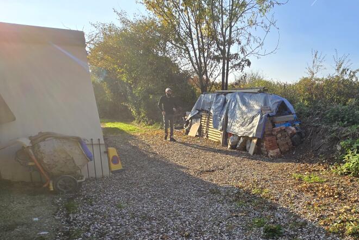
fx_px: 209
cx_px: 252
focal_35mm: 21
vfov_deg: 56.5
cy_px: 181
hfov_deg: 77.3
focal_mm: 2.2
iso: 50
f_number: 2.2
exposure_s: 1/1096
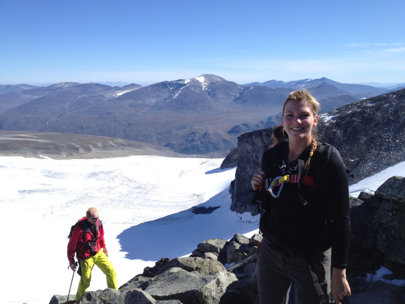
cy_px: 152
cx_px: 202
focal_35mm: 35
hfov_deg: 52.6
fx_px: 409
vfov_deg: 40.7
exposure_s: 1/1453
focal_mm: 4.28
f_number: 2.4
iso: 50
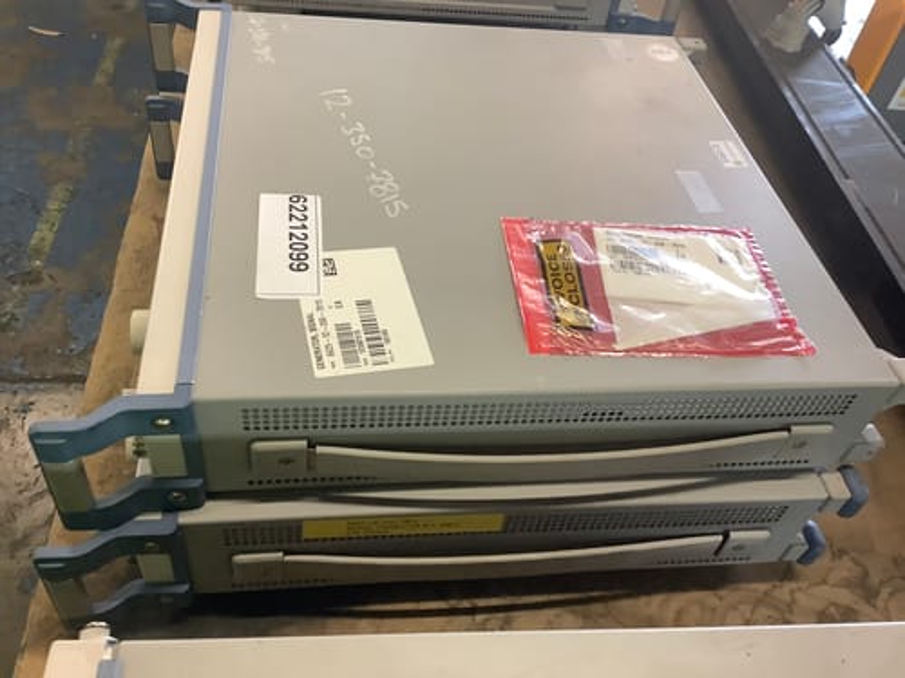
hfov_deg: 58.4
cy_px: 339
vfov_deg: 45.4
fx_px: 810
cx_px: 452
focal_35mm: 31
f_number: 2.4
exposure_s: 1/50
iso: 250
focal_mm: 3.3
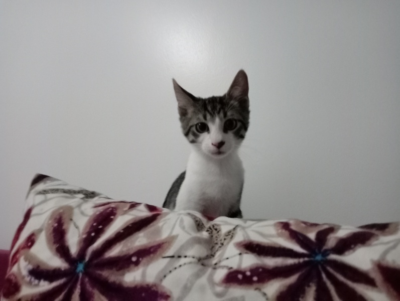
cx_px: 200
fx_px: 324
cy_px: 150
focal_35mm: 28
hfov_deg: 63.4
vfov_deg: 49.9
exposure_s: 1/25
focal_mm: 4.04
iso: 5270
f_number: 1.8
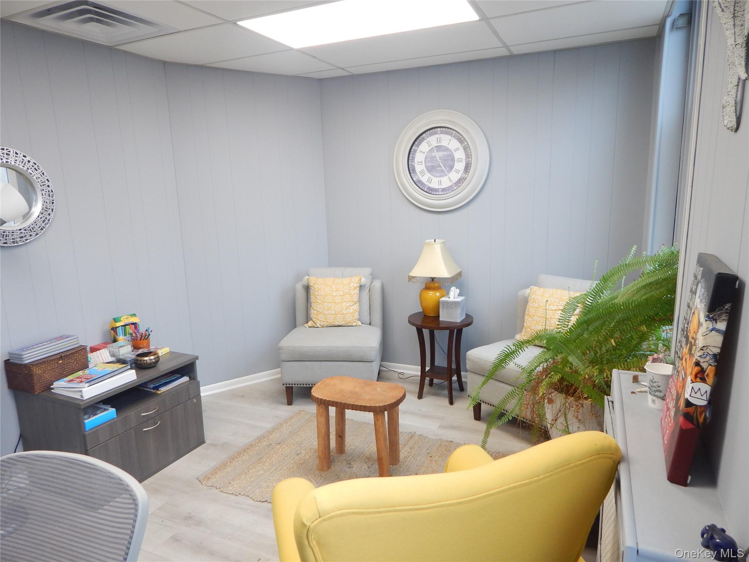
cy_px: 281
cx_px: 374
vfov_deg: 61.1
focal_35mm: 22
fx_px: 476
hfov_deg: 76.4
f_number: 3
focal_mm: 4
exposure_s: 1/30
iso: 200
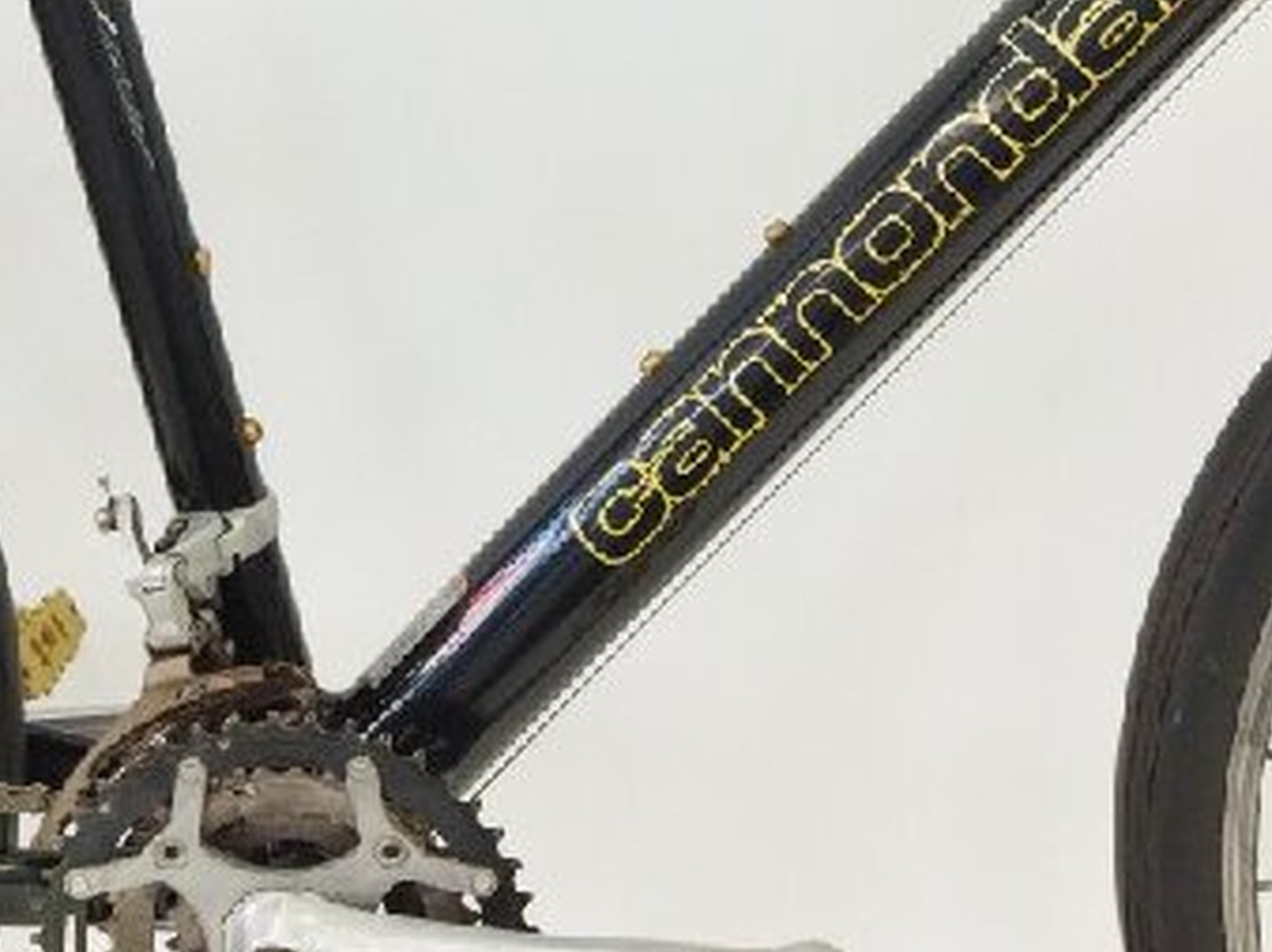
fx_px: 1763
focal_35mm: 48
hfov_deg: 39.7
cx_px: 636
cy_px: 154
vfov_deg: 29.4
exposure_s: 1/500
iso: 697
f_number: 1.79
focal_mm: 4.71
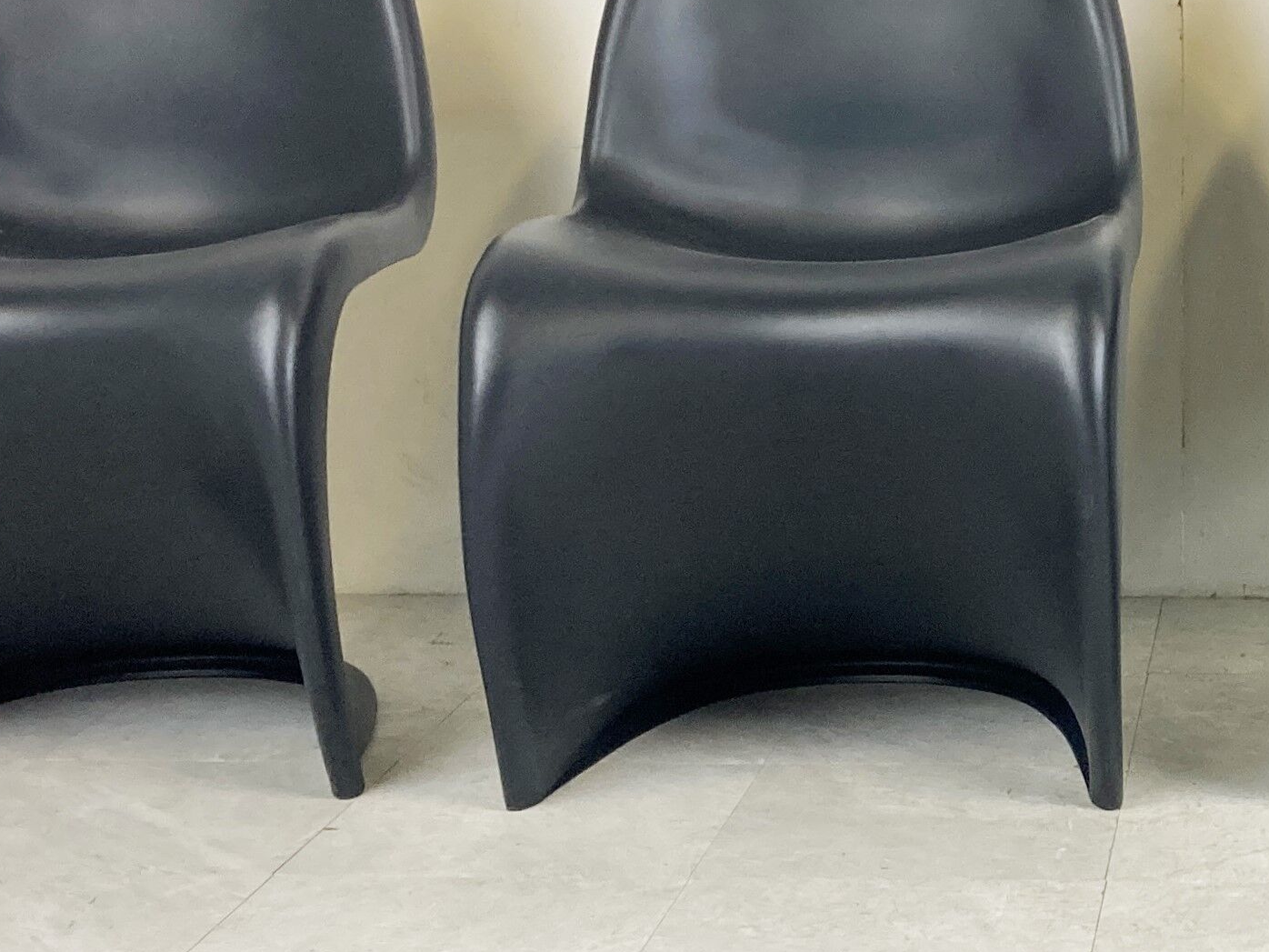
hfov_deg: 23.9
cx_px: 1195
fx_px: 2896
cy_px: 370
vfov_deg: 18.6
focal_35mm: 79
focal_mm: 3.99
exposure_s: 1/100
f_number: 1.8
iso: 64
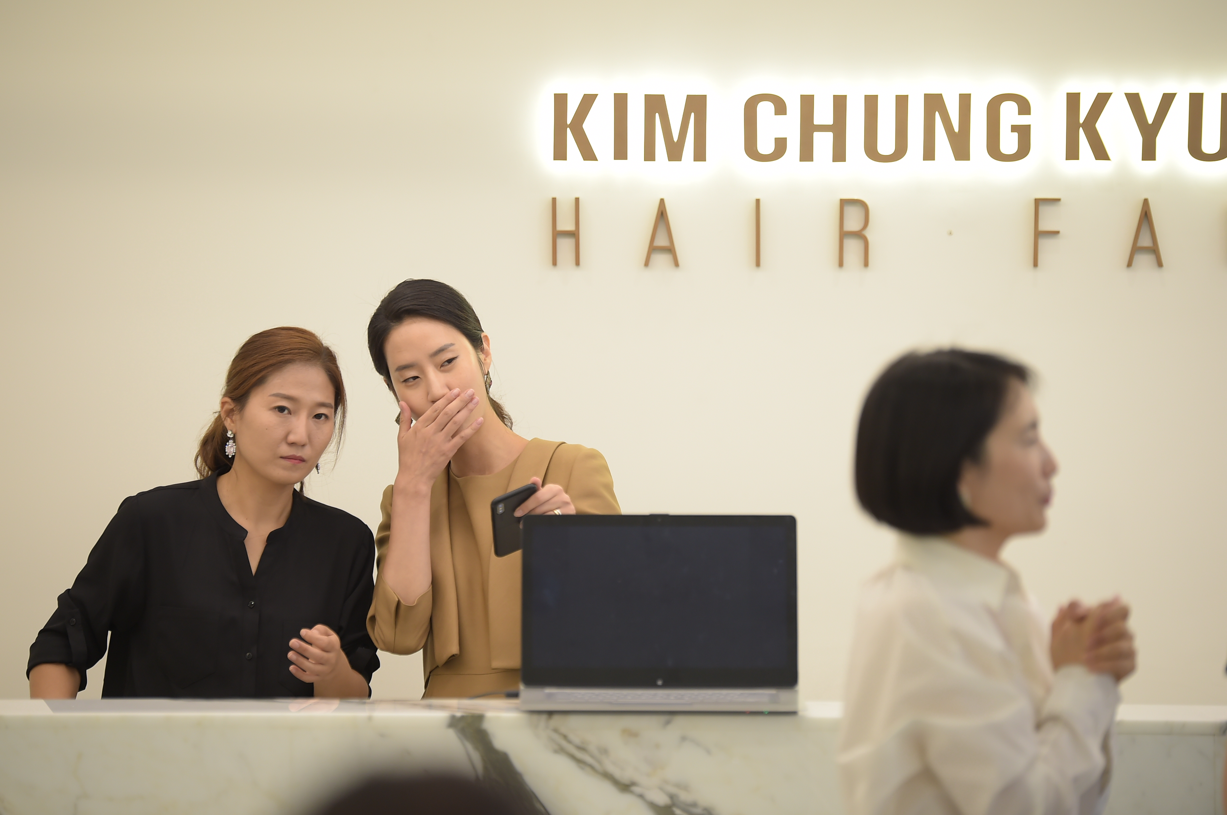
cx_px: 614
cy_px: 408
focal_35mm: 160
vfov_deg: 8.6
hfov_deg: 12.9
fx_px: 5447
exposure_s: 1/160
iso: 640
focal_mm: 160
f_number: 2.8
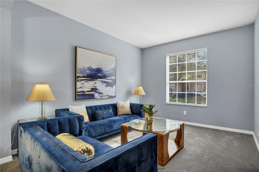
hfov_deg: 95.0
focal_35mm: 16
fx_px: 119
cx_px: 130
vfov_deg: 72.0
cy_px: 86
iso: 200
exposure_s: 1/8
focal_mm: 11
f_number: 10
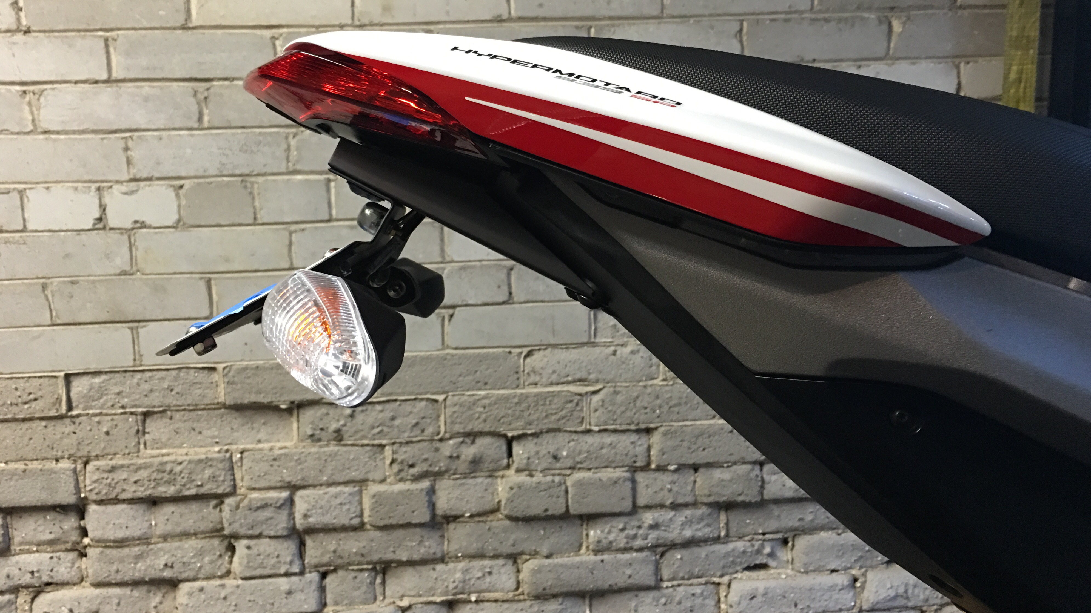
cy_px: 238
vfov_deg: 36.5
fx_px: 926
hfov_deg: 61.0
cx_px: 539
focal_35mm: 32
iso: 100
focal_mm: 4.15
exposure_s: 1/10
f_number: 2.2
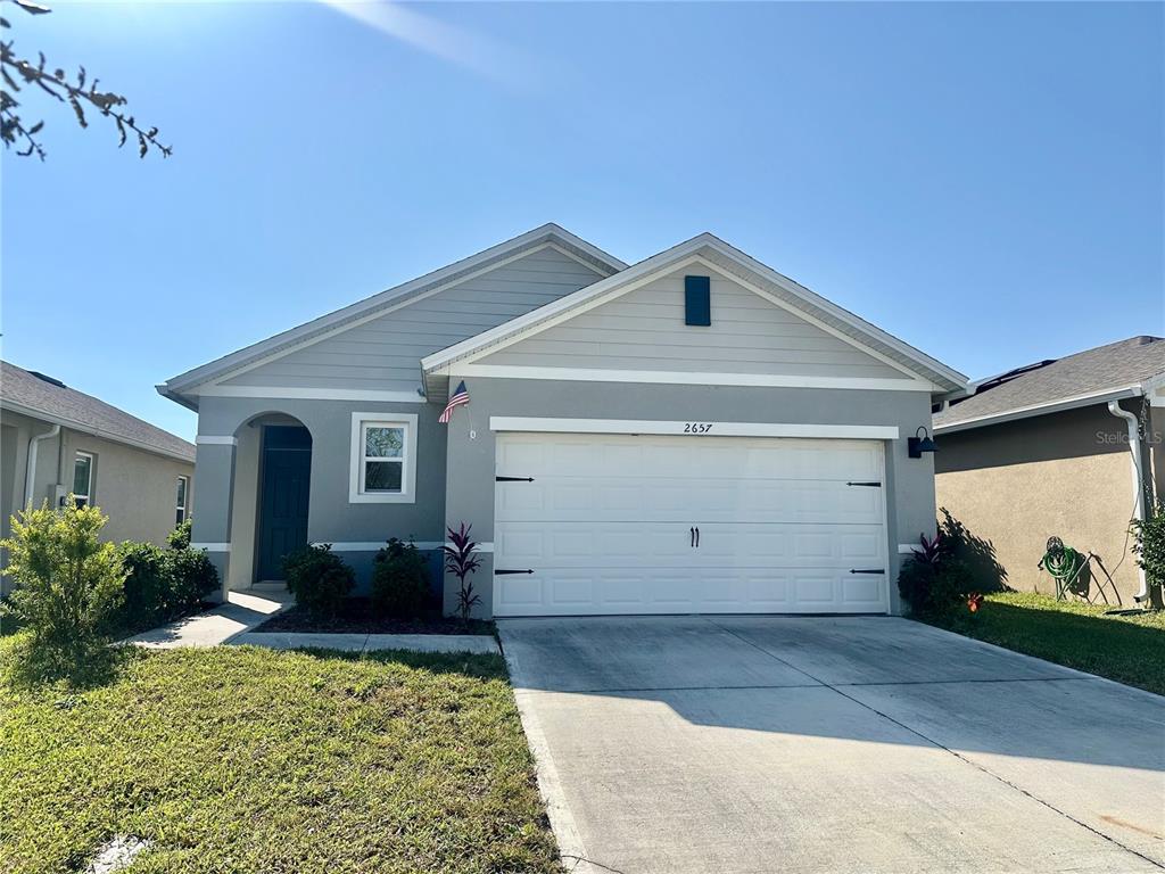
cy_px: 437
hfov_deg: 71.6
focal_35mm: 24
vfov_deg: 56.8
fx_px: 808
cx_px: 582
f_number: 1.78
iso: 80
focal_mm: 6.86
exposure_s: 1/7042
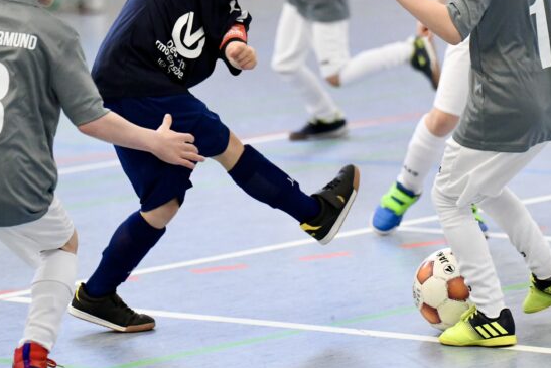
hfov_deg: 9.5
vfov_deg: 6.3
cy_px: 102
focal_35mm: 217
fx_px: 3322
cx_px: 299
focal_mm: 116
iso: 8000
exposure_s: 1/1250
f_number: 2.8
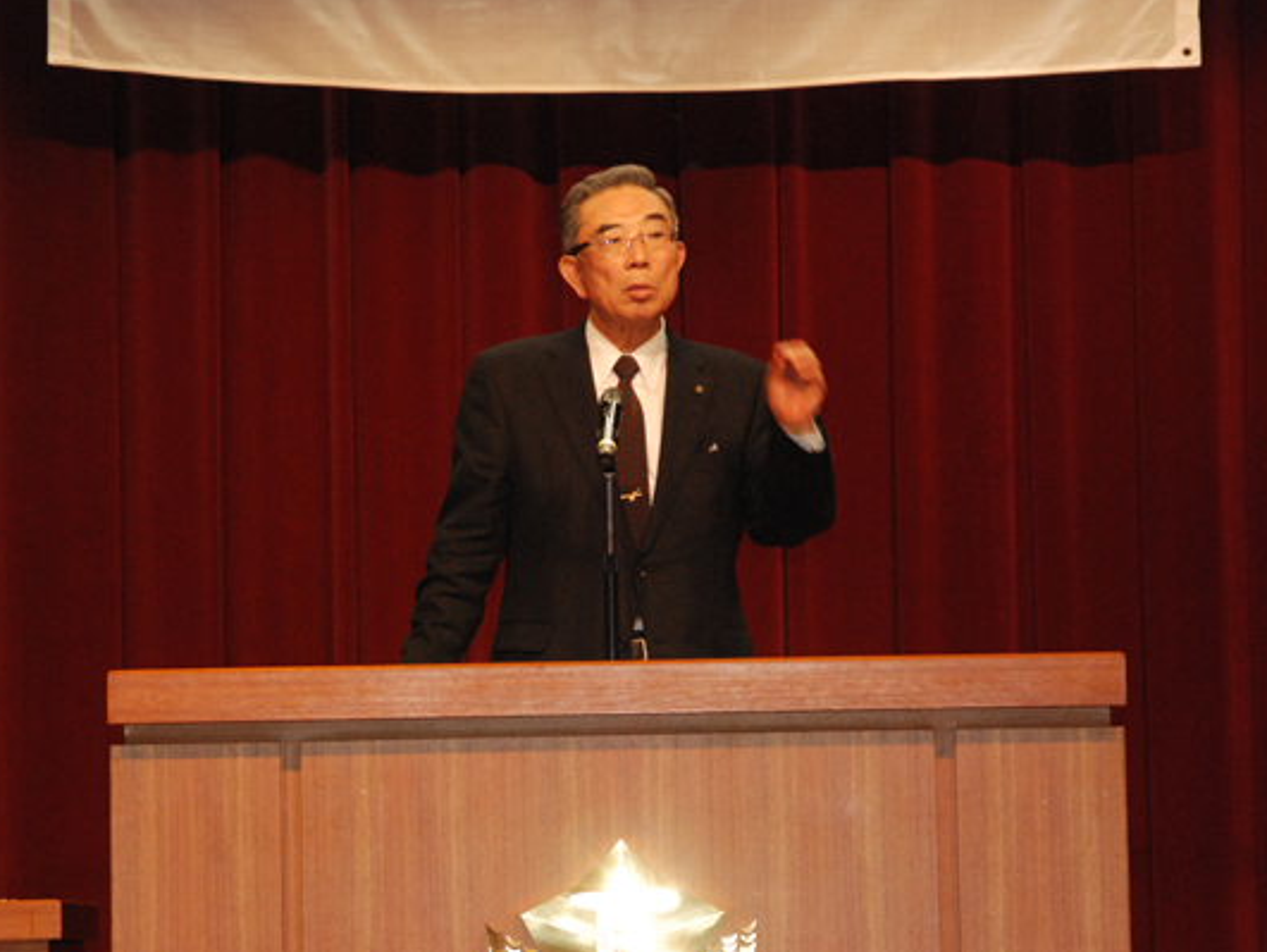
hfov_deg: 9.3
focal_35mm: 212
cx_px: 647
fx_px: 7765
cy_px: 475
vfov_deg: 7.0
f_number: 6
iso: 1600
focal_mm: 130
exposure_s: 1/60
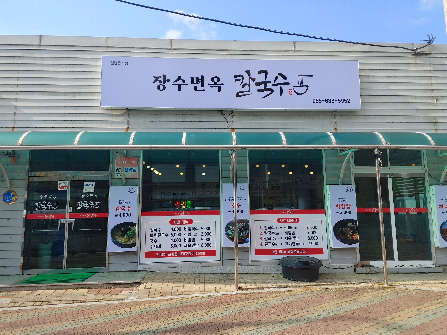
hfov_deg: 67.3
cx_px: 224
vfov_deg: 53.1
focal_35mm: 26
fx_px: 336
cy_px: 168
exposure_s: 1/1124
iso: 50
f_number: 1.8
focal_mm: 4.81
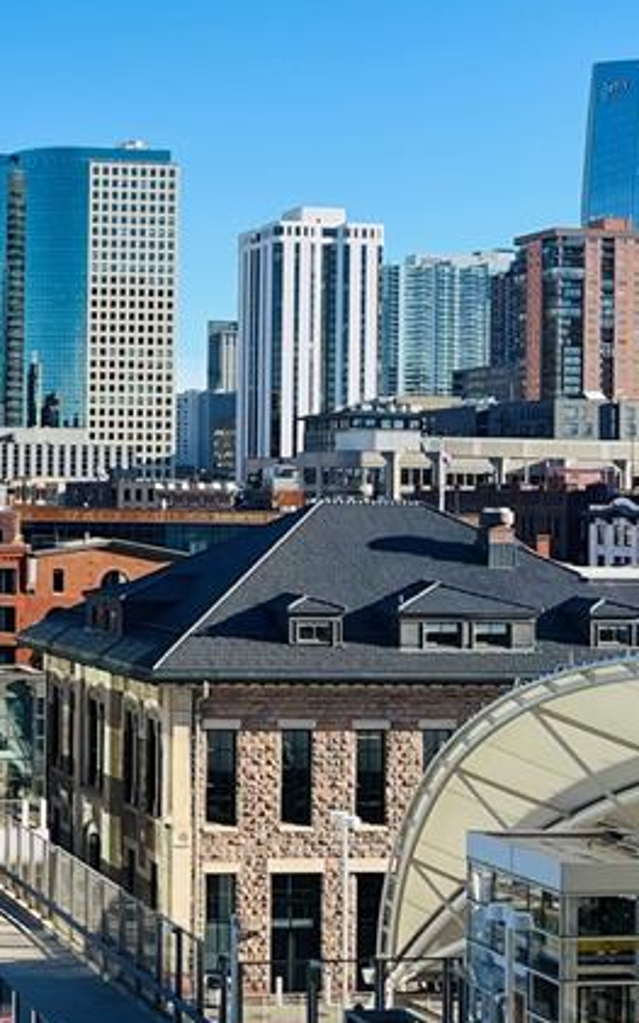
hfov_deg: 18.4
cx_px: -121
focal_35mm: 67
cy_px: 465
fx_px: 1868
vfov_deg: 30.6
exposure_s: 1/1832
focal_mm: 5.1
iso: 50
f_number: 1.6
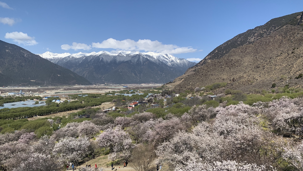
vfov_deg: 40.1
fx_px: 233
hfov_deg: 66.1
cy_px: 95
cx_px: 150
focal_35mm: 29
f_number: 1.8
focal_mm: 4.25
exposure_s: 1/2681
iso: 25
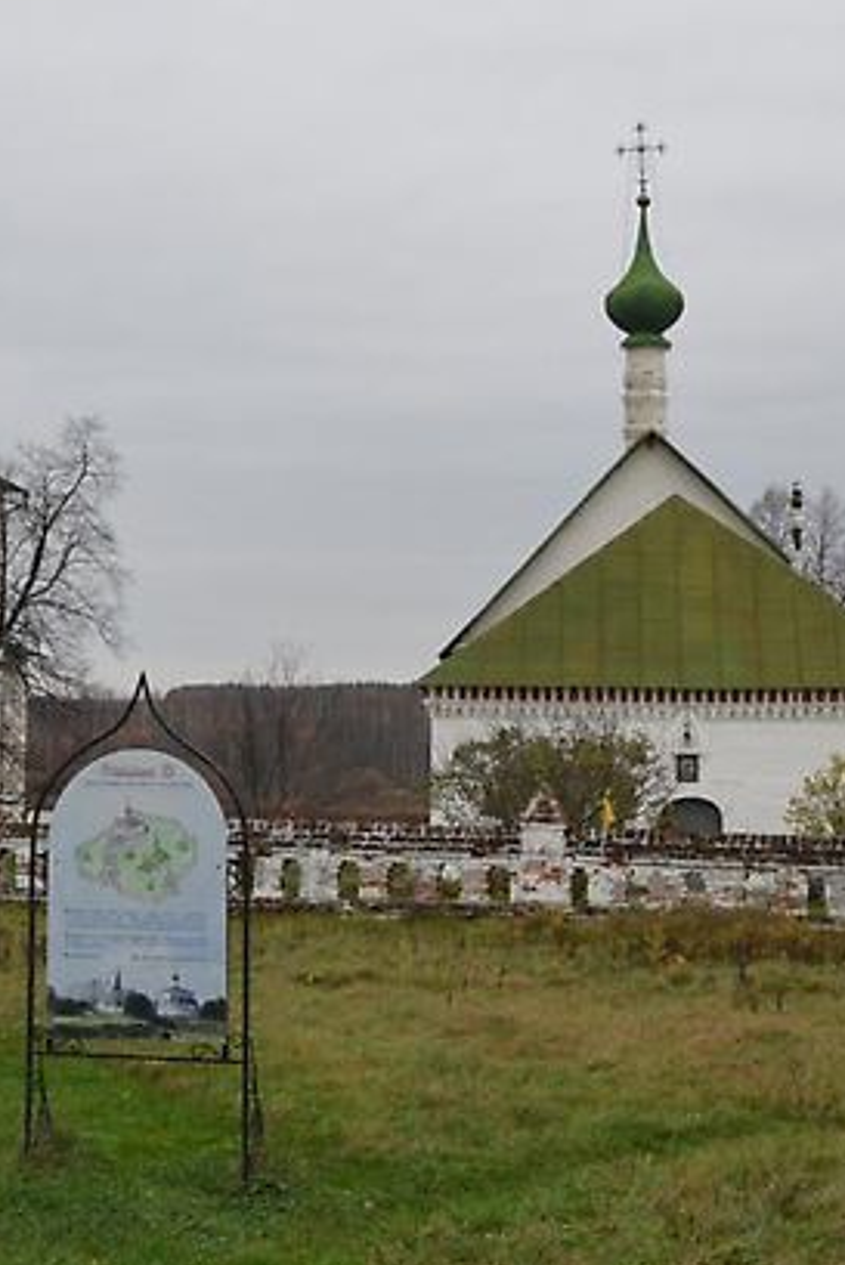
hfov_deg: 17.2
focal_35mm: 79
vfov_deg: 25.5
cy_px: 377
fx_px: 2779
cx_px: 223
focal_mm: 24
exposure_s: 1/125
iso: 400
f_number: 5.6
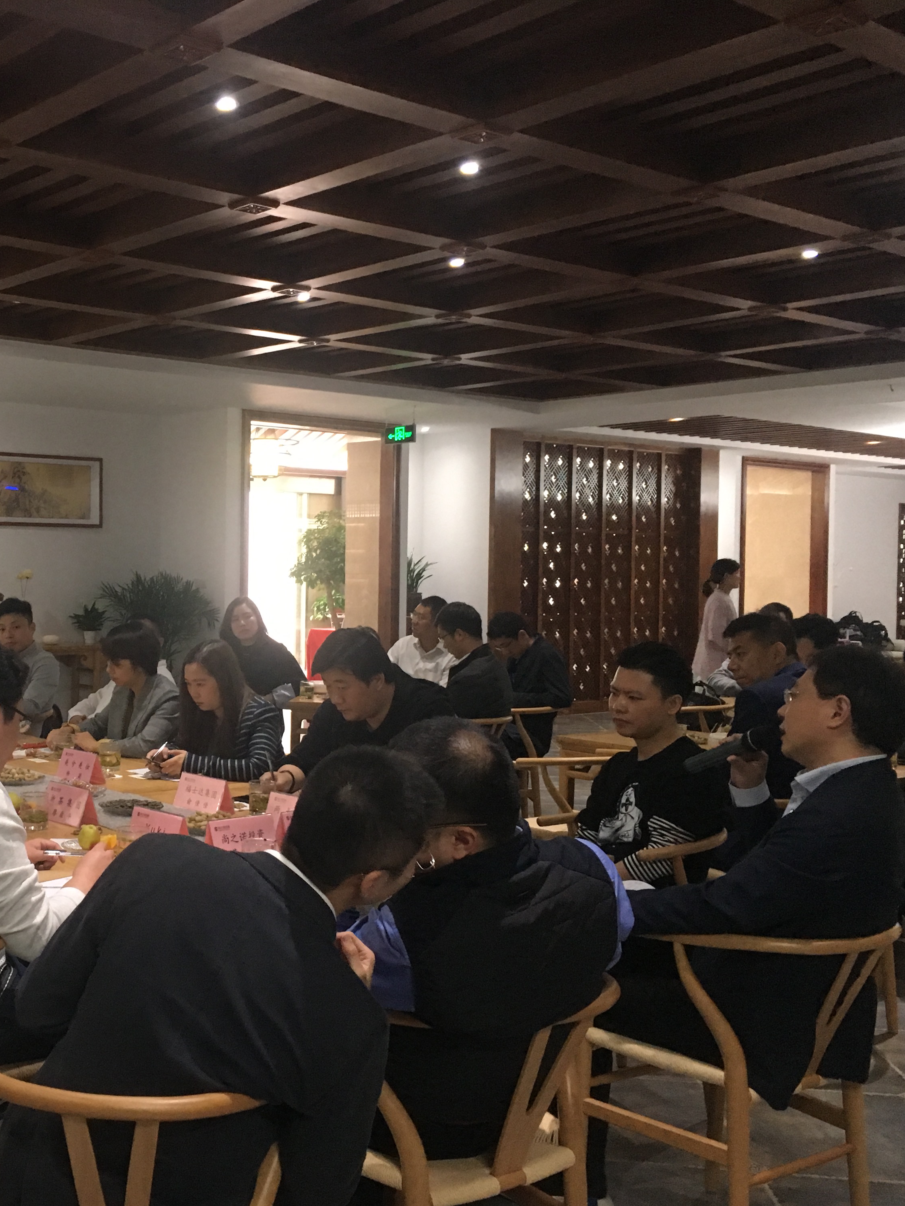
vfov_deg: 47.9
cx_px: 151
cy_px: 606
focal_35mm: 39
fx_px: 1359
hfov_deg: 35.4
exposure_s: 1/25
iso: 200
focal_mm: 4.15
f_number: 2.2
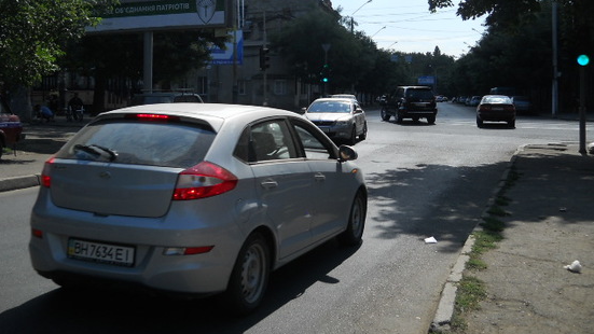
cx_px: 297
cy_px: 111
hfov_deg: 45.5
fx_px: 709
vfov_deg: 26.4
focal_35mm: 45
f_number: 5.5
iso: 80
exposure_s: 1/400
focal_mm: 6.72
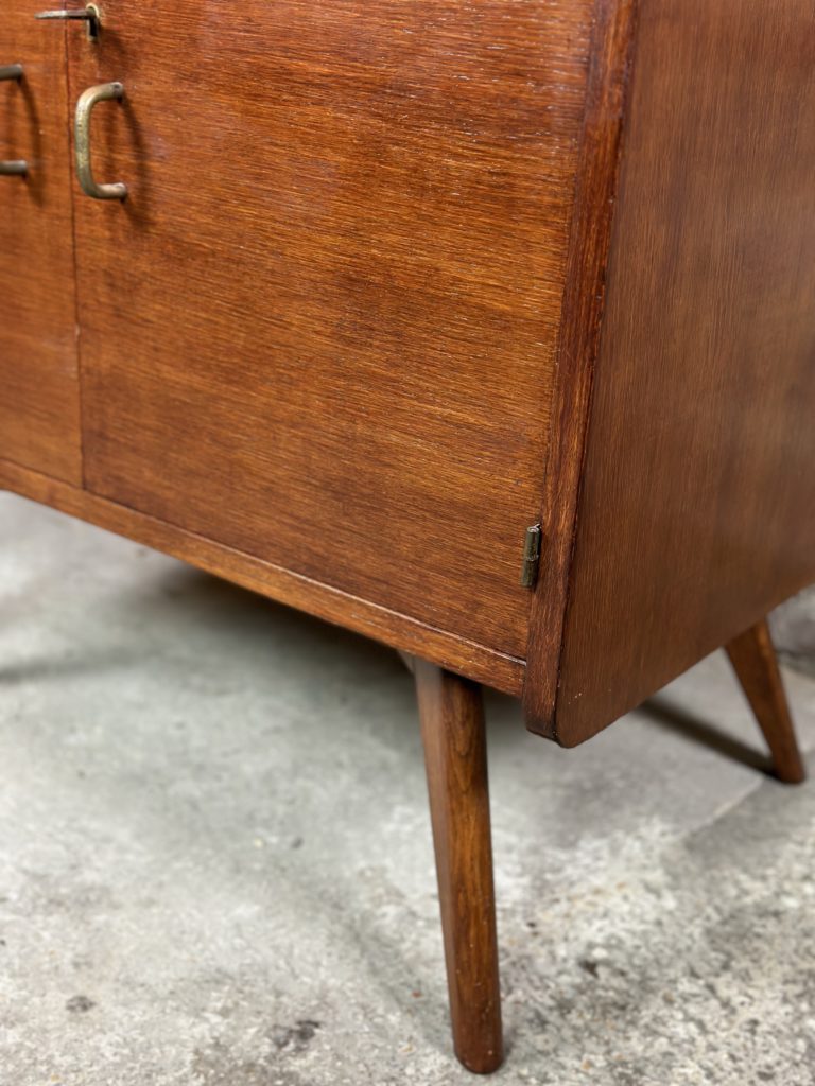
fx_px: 1507
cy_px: 543
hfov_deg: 30.3
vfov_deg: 39.7
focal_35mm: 48
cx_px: 408
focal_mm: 6.86
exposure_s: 1/50
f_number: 1.78
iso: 250
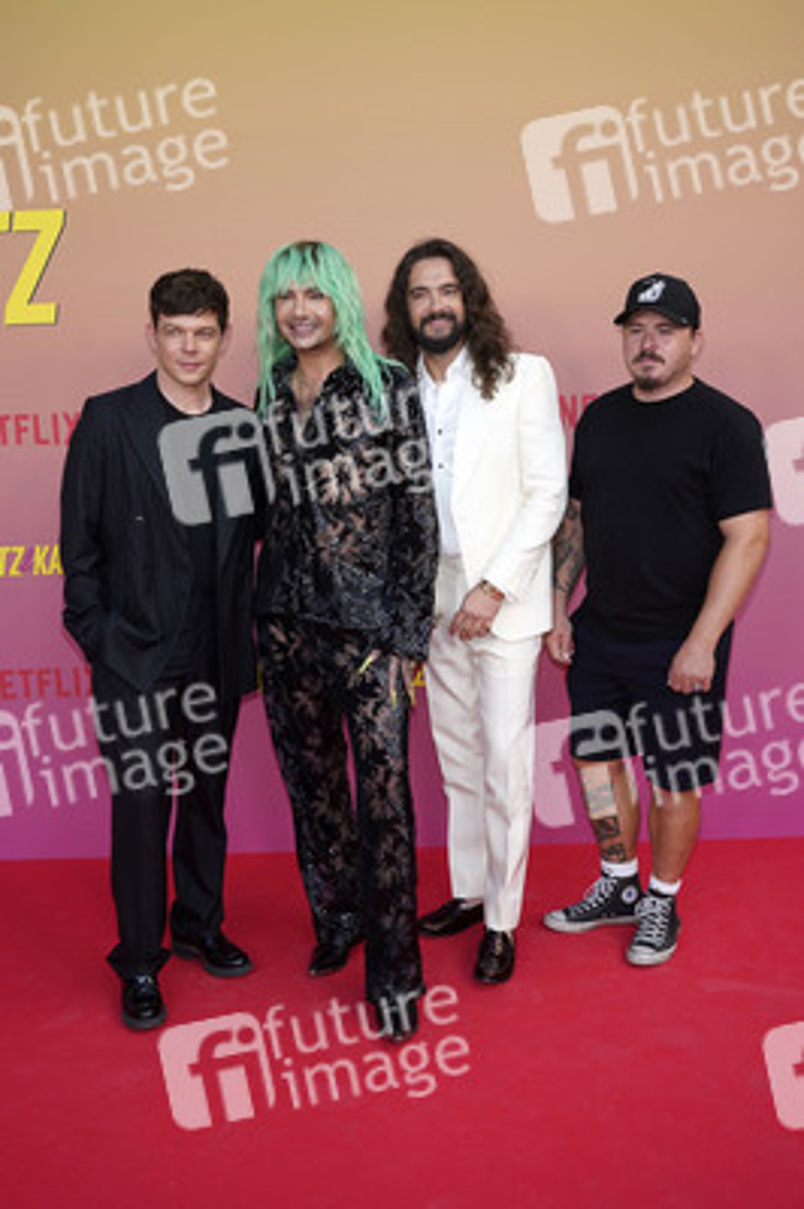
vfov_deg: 51.9
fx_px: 1242
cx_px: 402
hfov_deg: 35.9
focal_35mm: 37
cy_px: 604
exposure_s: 1/160
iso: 320
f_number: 5.6
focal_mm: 37
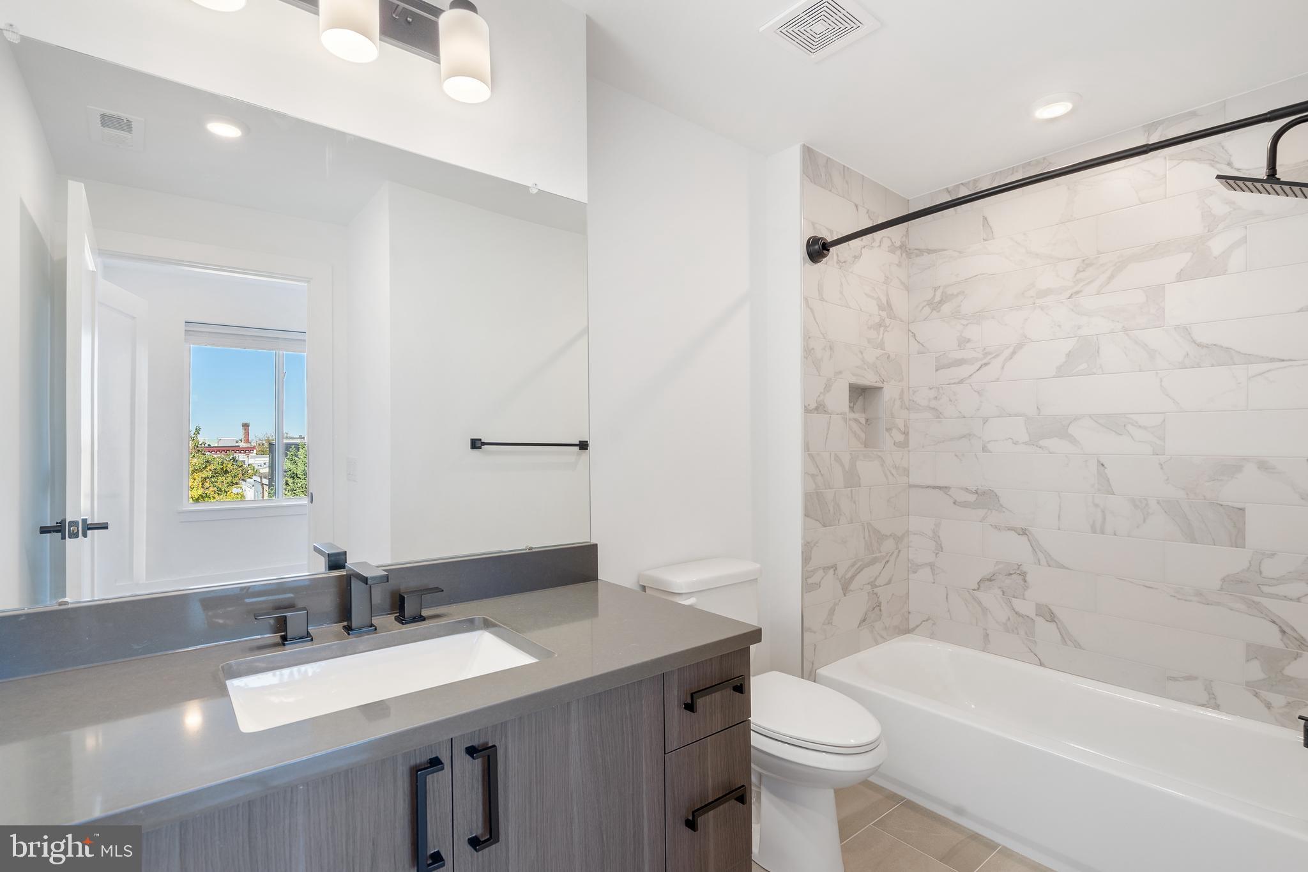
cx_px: 654
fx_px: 581
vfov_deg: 73.7
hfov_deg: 96.7
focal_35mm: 16
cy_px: 436
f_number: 8
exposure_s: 1/5
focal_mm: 16
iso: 250
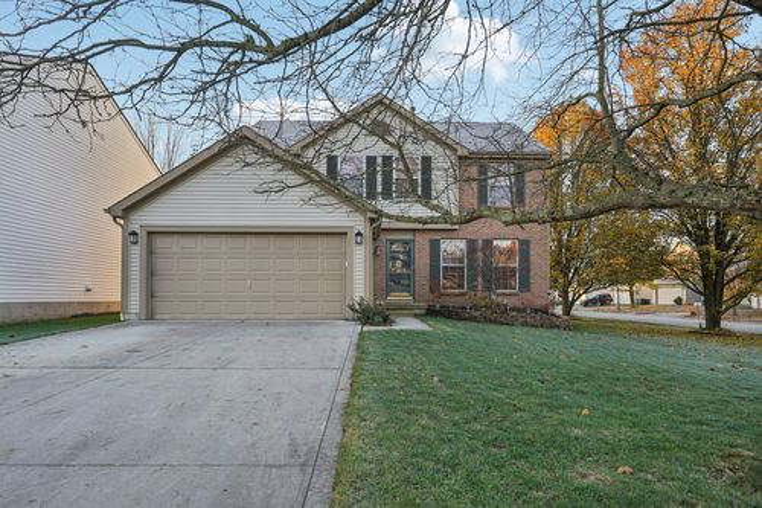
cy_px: 254
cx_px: 381
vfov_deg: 59.5
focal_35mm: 21
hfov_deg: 81.2
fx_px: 444
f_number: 8
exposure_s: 1/30
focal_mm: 21
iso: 125
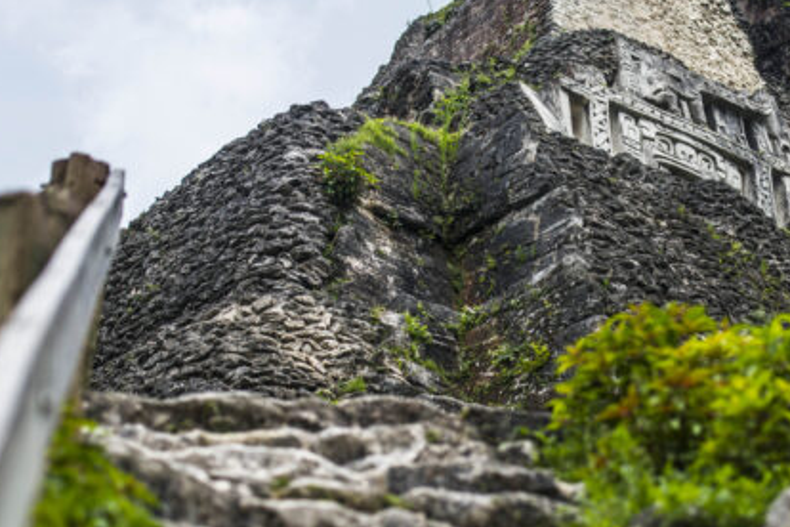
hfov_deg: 15.7
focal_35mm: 130
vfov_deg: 10.5
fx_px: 2853
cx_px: 582
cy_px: 301
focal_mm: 70
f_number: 3.2
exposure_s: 1/8000
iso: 320
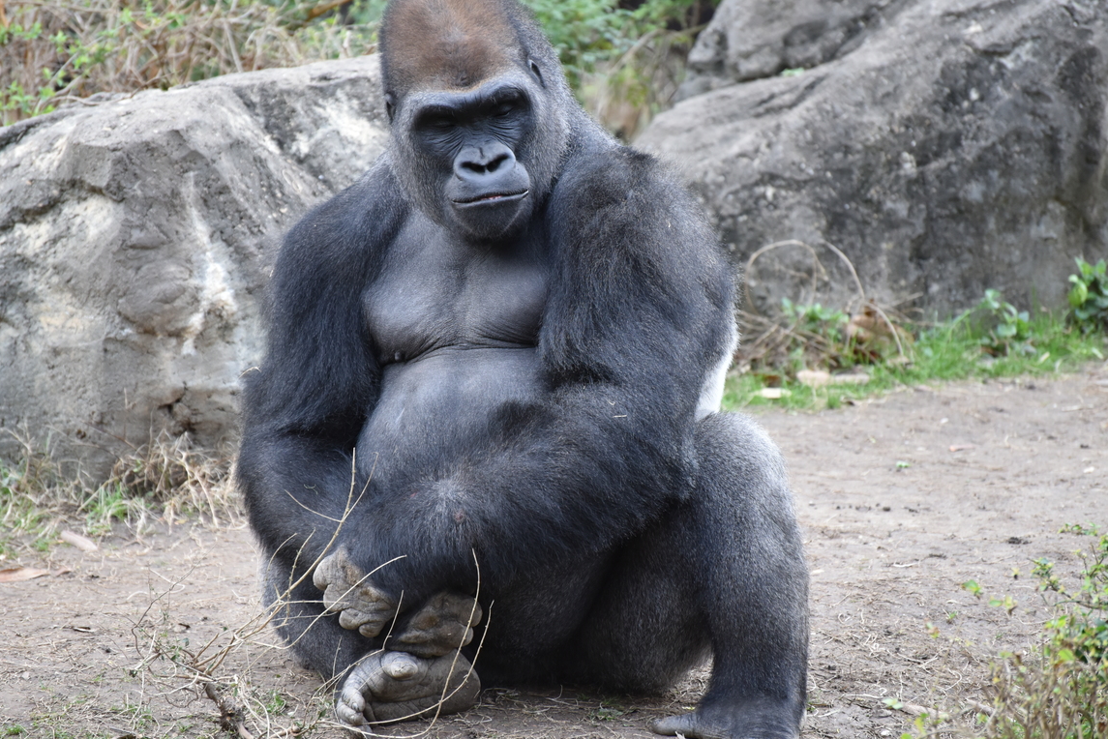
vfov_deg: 5.6
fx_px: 7573
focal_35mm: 246
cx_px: 529
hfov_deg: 8.4
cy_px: 342
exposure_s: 1/500
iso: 1250
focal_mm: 220
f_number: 5.3
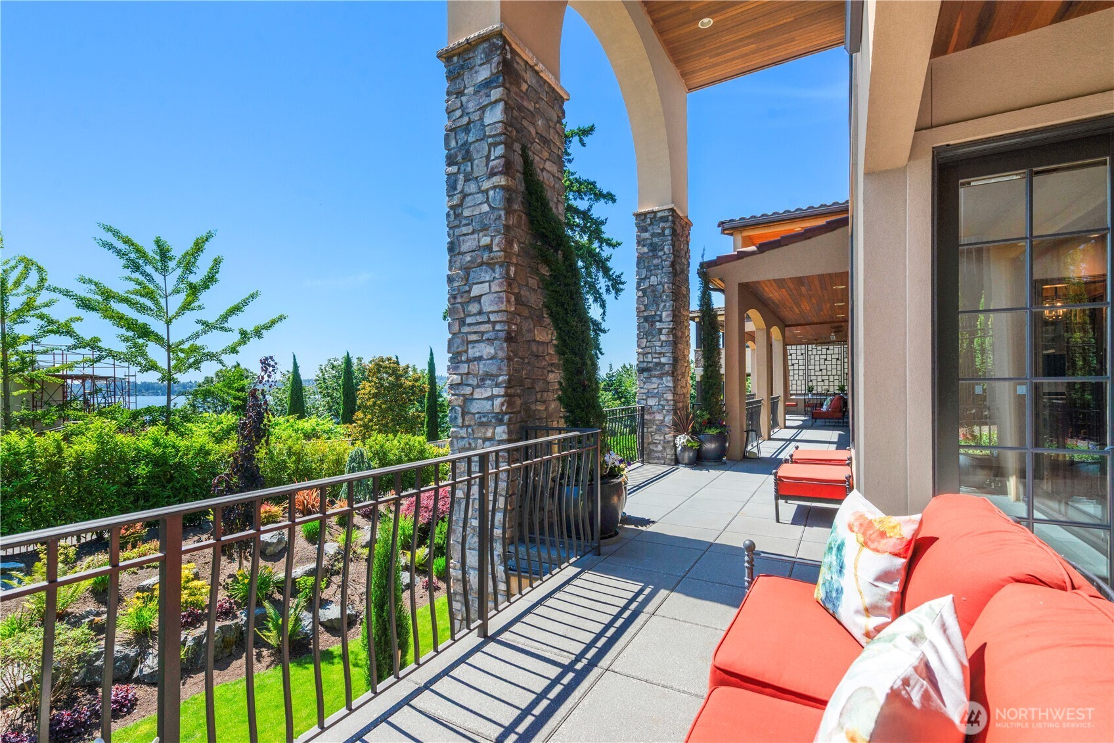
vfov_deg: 73.8
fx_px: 495
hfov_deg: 96.7
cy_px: 372
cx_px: 557
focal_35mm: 16
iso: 400
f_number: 7.1
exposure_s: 1/250
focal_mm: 16
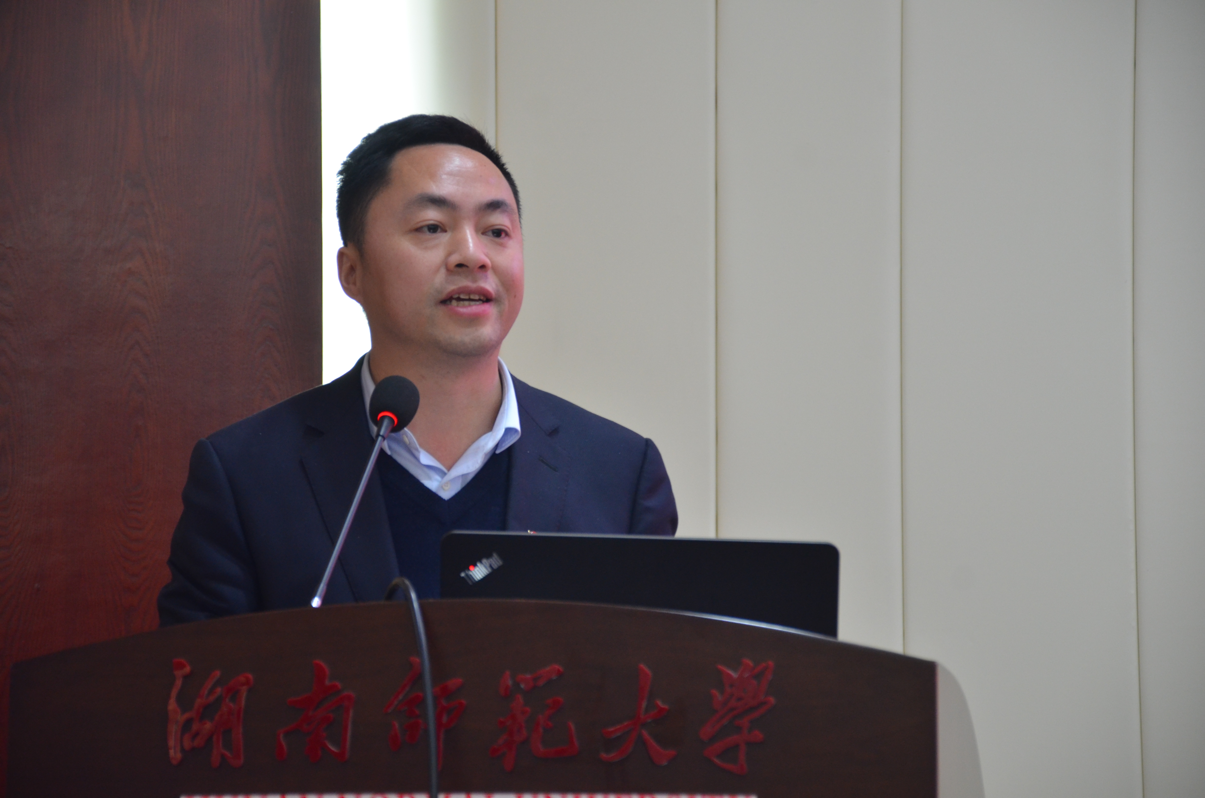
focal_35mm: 158
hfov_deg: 13.1
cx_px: 602
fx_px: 5261
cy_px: 399
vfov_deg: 8.7
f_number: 5.6
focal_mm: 105
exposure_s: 1/30
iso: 800
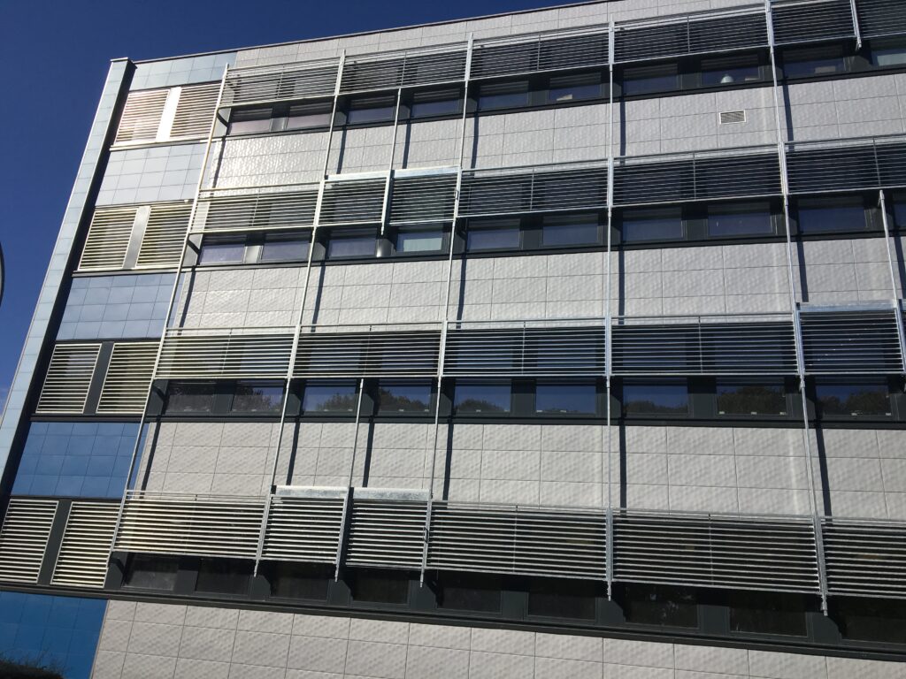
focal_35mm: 29
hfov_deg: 61.7
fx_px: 759
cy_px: 340
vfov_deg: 48.2
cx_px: 453
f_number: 2.2
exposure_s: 1/3846
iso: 25
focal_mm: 4.15
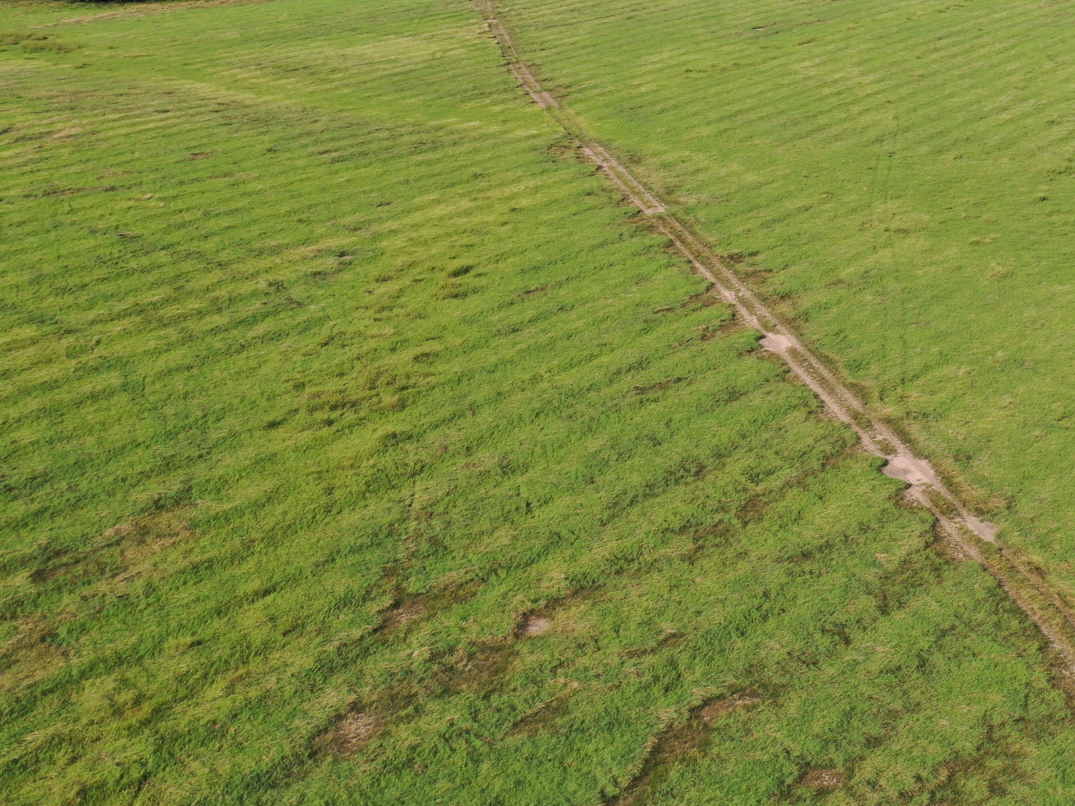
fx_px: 1615
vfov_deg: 27.4
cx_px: 896
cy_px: 148
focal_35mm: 52
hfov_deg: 35.3
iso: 100
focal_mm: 10.26
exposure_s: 1/400
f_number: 5.6
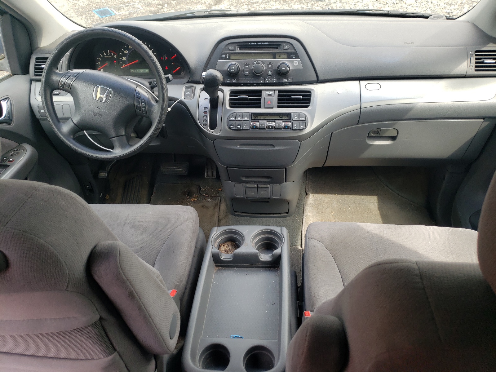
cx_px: 248
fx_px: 373
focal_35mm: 26
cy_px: 186
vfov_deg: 53.1
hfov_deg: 67.3
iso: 50
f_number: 1.5
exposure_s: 1/154
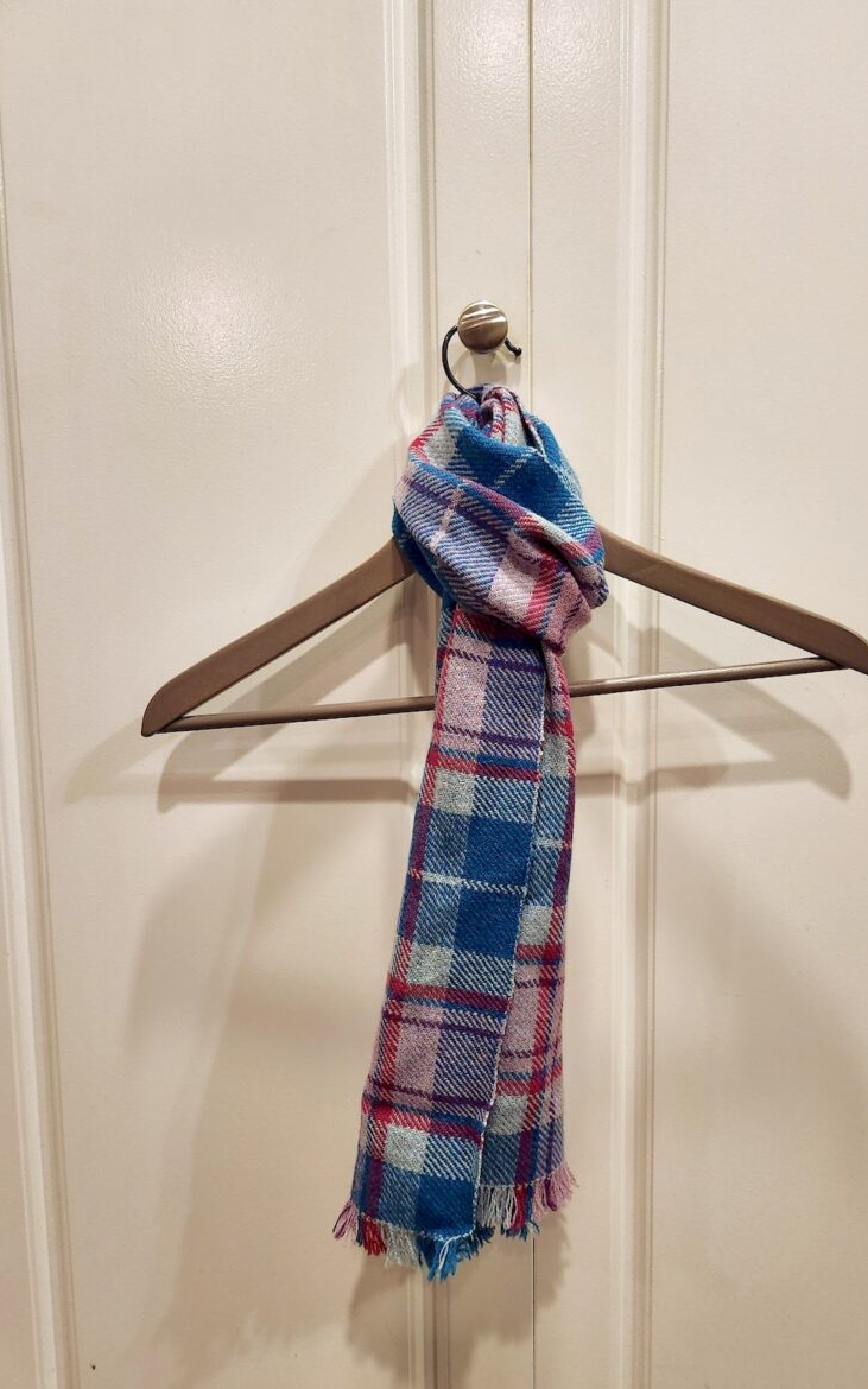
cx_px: 526
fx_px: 946
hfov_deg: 48.9
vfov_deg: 72.5
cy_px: 703
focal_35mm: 25
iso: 400
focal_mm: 5.4
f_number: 1.8
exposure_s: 1/120
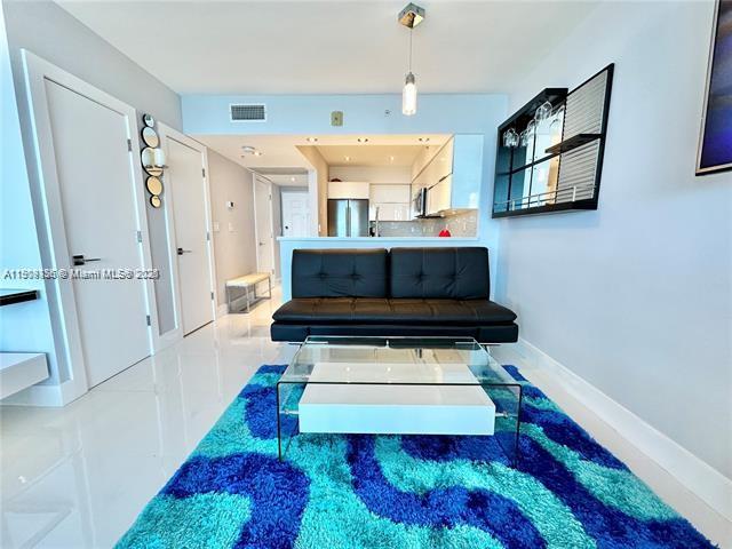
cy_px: 274
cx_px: 366
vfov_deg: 85.7
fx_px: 296
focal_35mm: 14
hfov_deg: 102.1
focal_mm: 2.22
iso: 200
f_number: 2.2
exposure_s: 1/120
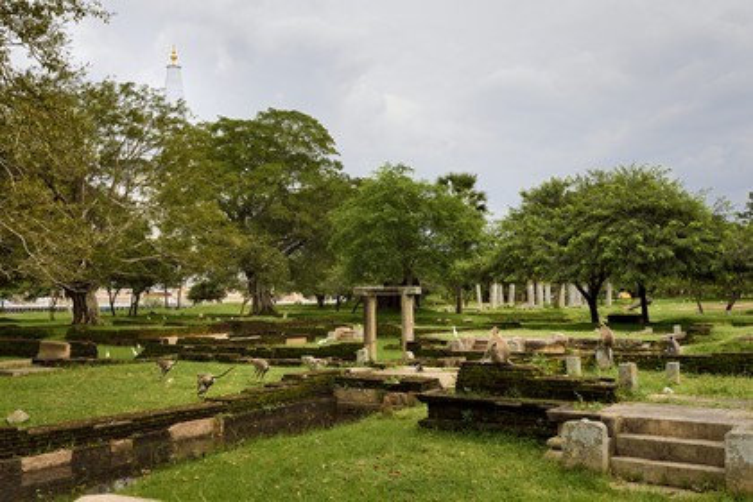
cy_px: 251
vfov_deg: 41.1
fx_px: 669
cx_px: 376
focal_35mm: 32
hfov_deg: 58.7
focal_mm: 32
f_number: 13
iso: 800
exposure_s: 1/320
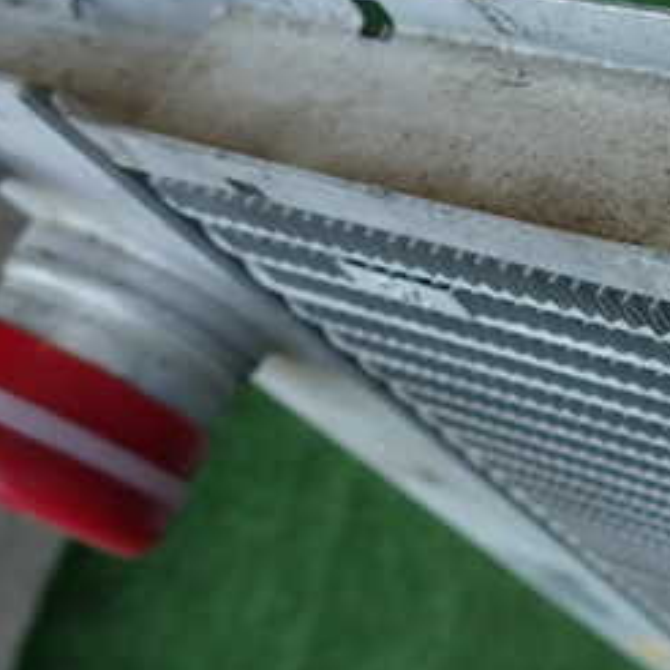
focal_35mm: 54
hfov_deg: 27.7
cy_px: 310
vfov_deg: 31.6
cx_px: 809
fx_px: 1182
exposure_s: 1/125
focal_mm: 4.5
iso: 100
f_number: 2.8
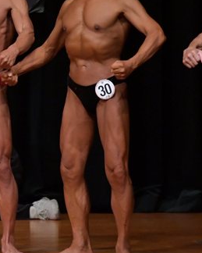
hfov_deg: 2.4
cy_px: 84
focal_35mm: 639
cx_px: -64
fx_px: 4778
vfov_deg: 3.0
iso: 5000
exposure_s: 1/400
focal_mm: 190
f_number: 5.6
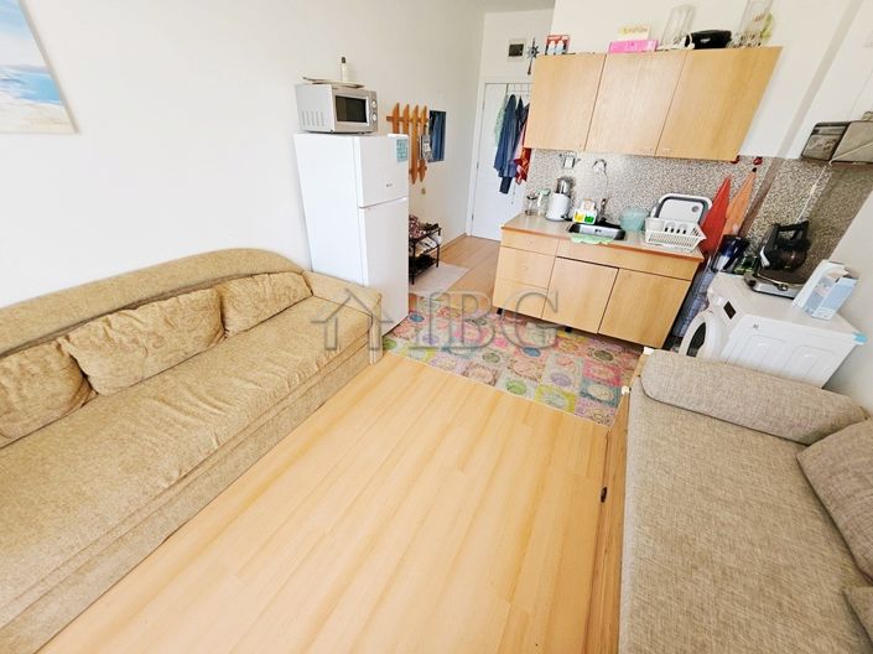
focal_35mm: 13
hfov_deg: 106.2
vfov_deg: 89.9
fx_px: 328
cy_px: 327
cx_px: 436
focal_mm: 1.7
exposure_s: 1/50
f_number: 2.2
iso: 125
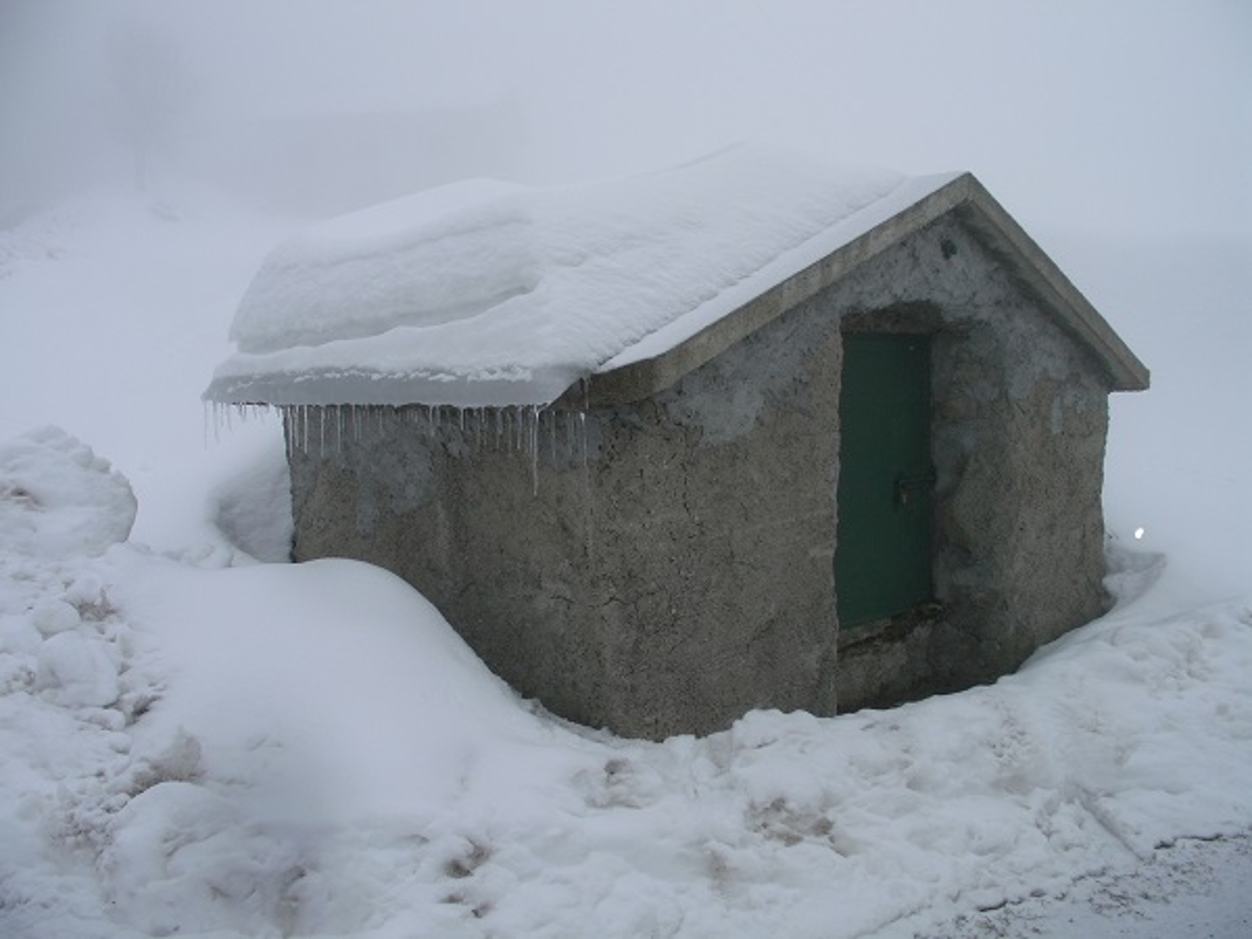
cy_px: 470
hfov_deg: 55.4
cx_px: 626
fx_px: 1194
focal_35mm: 33
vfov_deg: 42.9
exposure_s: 1/640
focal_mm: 7.1
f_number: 4
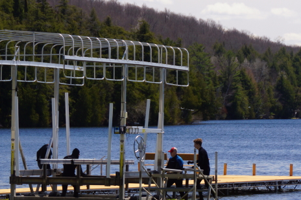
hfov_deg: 7.5
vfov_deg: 5.0
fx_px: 2299
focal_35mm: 275
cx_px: 120
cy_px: 134
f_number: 5.6
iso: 100
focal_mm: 85
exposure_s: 1/160
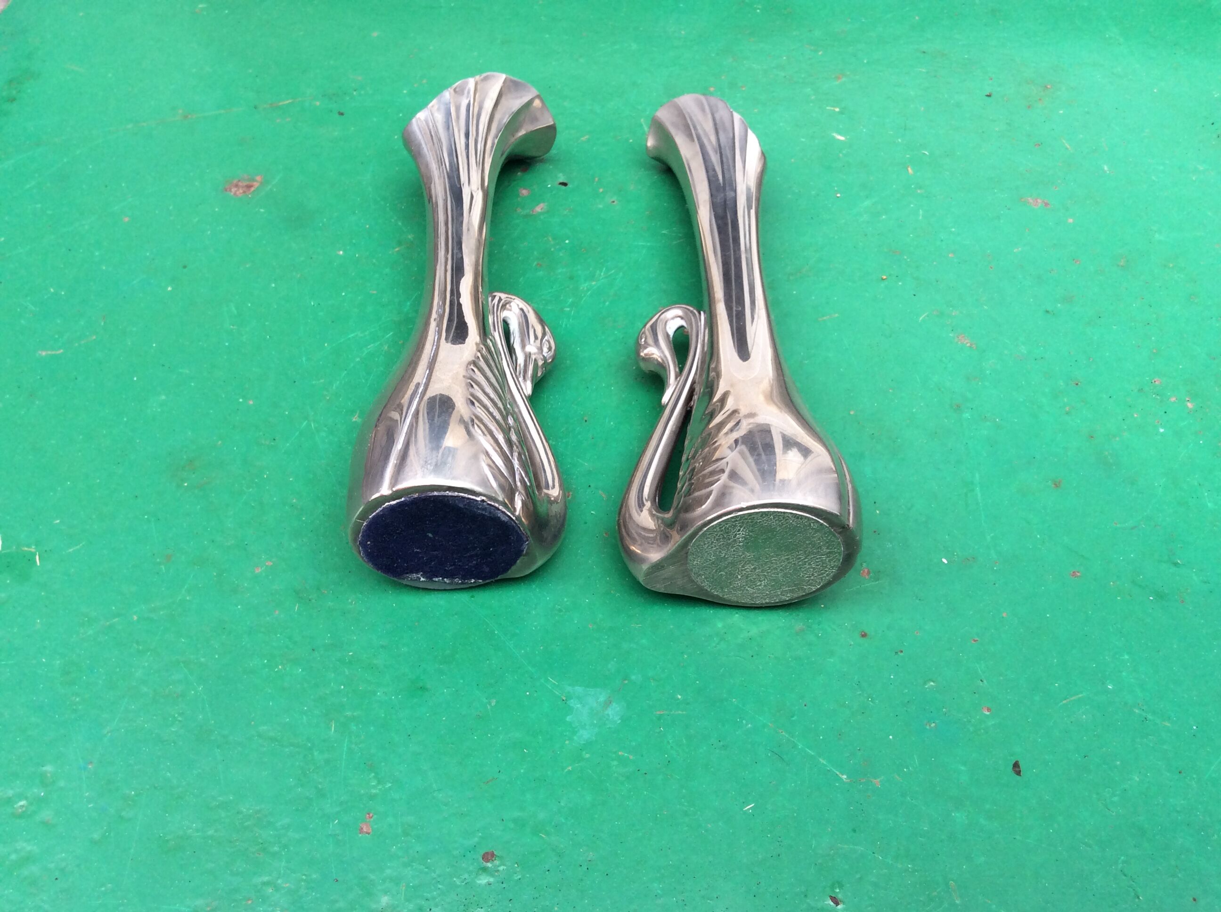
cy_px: 456
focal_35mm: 32
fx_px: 1127
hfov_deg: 56.9
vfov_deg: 44.1
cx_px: 610
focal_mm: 3.3
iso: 32
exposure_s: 1/104
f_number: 2.4
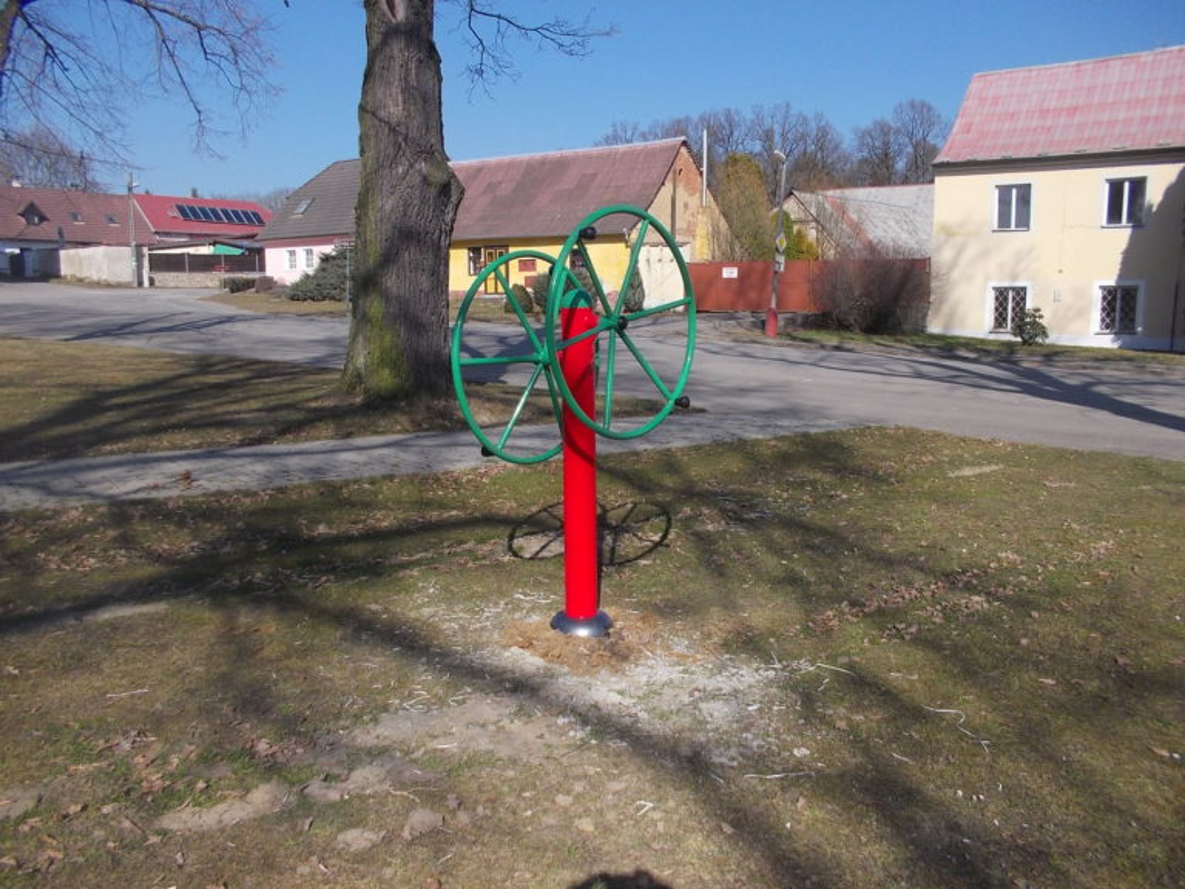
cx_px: 592
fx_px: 993
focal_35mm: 29
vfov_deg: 48.2
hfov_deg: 61.7
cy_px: 444
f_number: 3.3
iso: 80
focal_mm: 4.1
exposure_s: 1/800
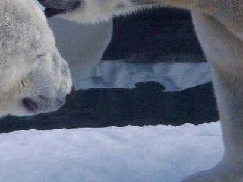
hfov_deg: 4.6
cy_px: 31
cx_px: 79
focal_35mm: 434
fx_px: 3048
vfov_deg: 3.4
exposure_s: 1/445
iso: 80
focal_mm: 18.6
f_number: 5.2
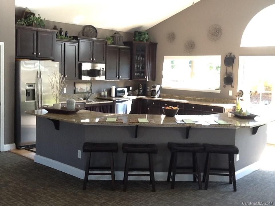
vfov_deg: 32.9
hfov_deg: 42.9
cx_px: 138
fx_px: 350
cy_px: 103
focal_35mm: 44
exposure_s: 1/30
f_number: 2.4
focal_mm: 2.03
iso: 40
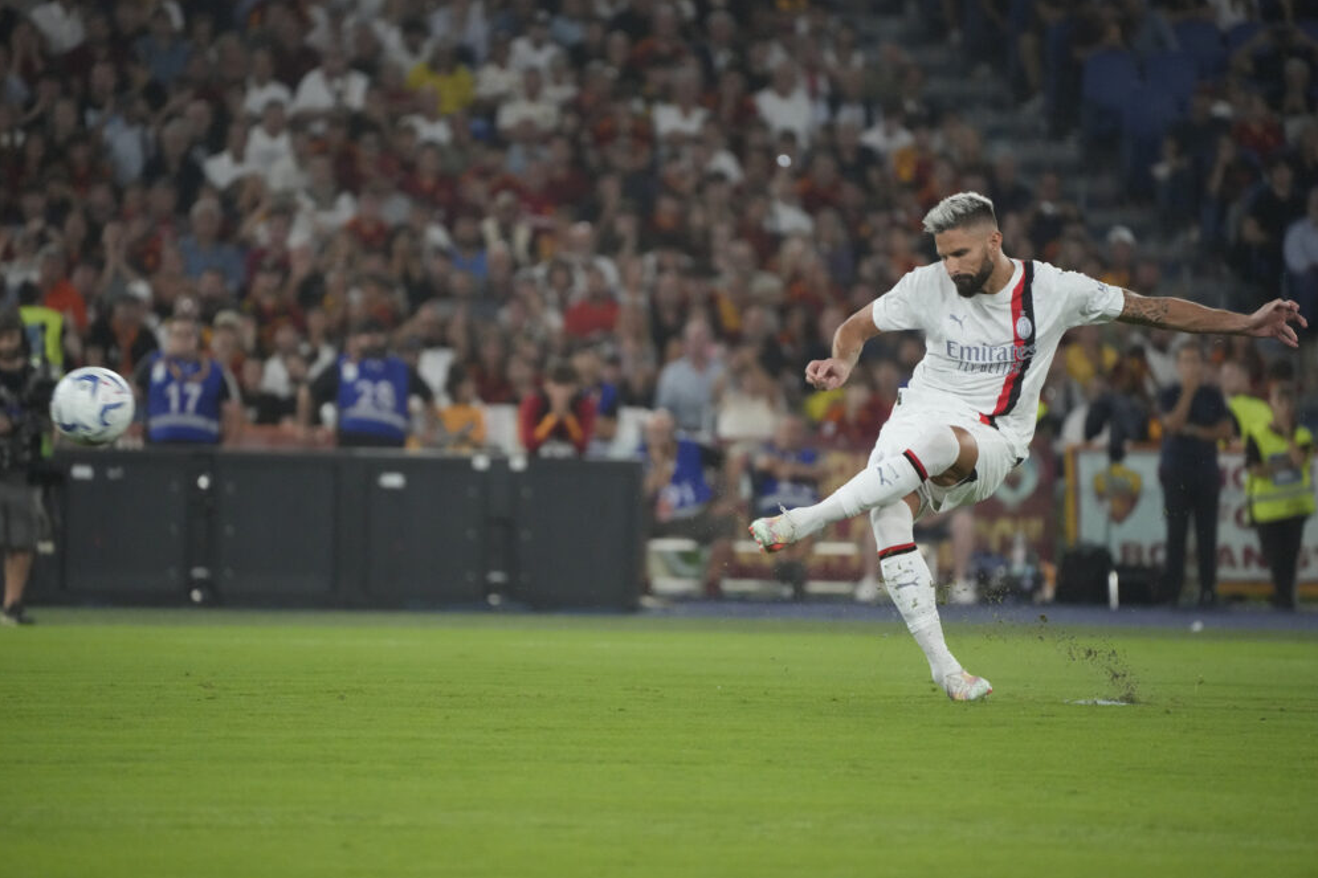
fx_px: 14165
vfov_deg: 3.6
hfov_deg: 5.3
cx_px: 658
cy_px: 438
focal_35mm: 387
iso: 6400
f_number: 5.6
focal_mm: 385
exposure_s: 1/1250
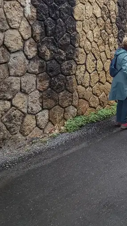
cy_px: 67
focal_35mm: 55
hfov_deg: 20.3
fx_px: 329
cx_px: 157
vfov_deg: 37.3
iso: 55
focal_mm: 4.71
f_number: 1.79
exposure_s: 1/100
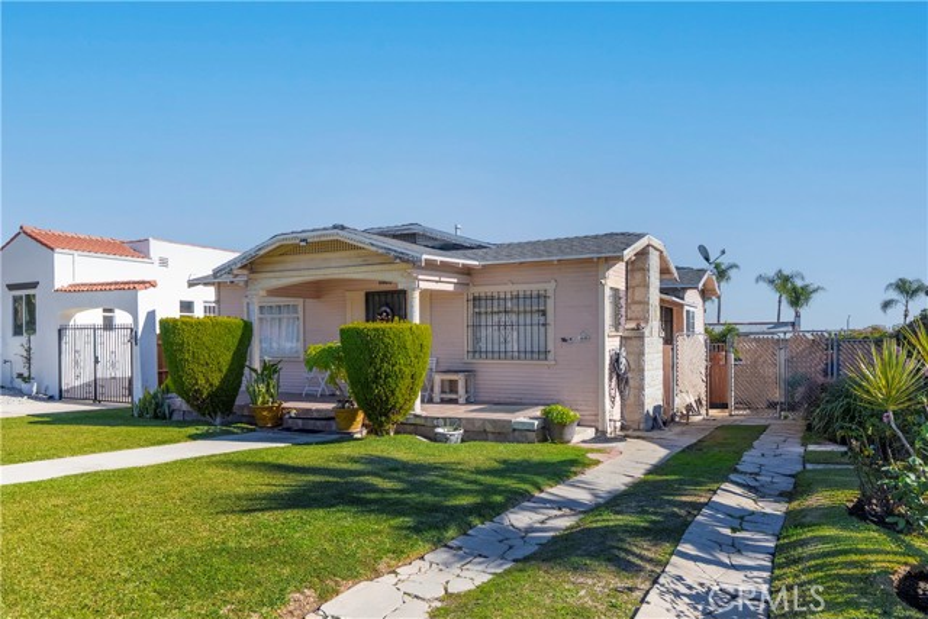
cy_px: 310
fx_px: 619
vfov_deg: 53.2
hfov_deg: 73.7
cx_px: 464
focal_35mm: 24
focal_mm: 24
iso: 500
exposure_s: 1/8000
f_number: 4.5
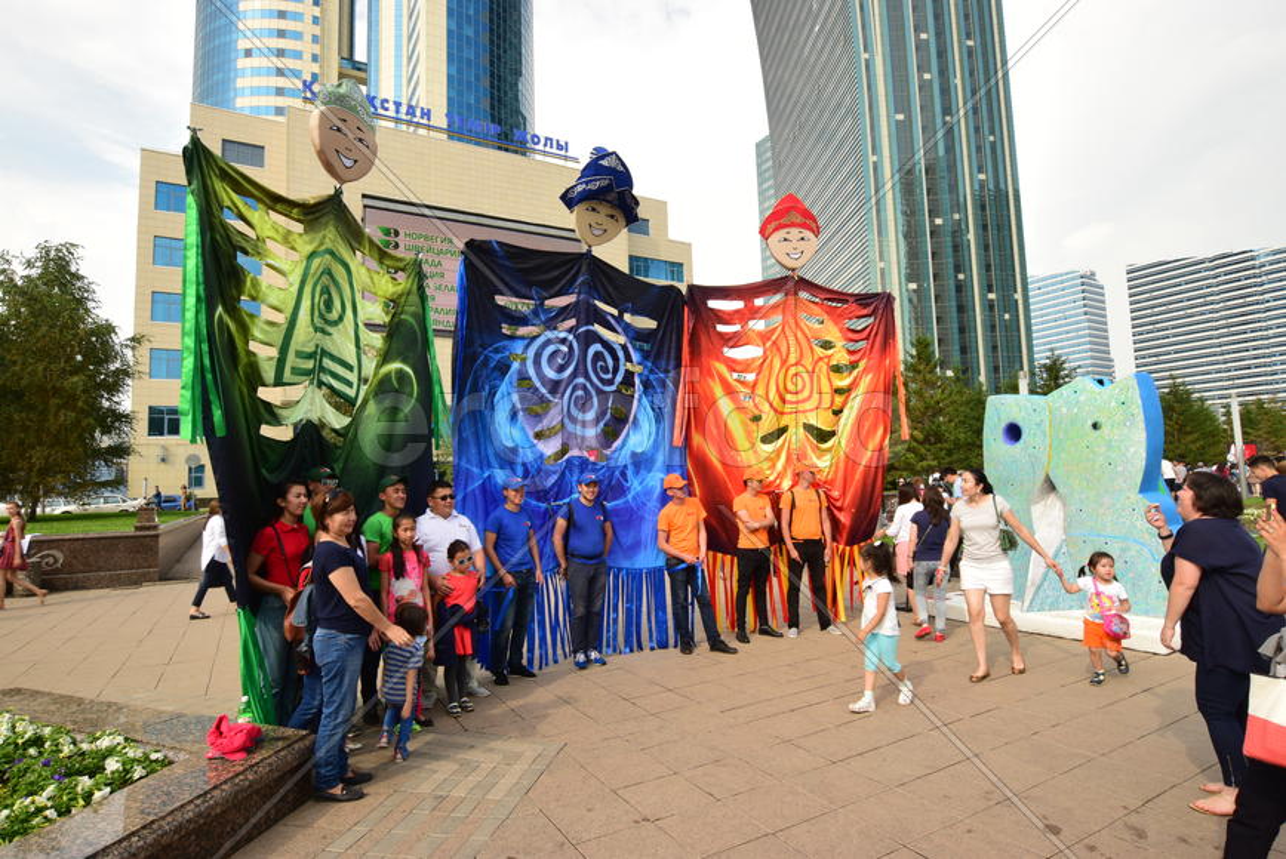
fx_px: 643
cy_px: 430
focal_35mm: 18
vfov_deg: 67.5
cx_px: 643
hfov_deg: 90.0
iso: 100
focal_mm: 12
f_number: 11
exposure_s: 1/50
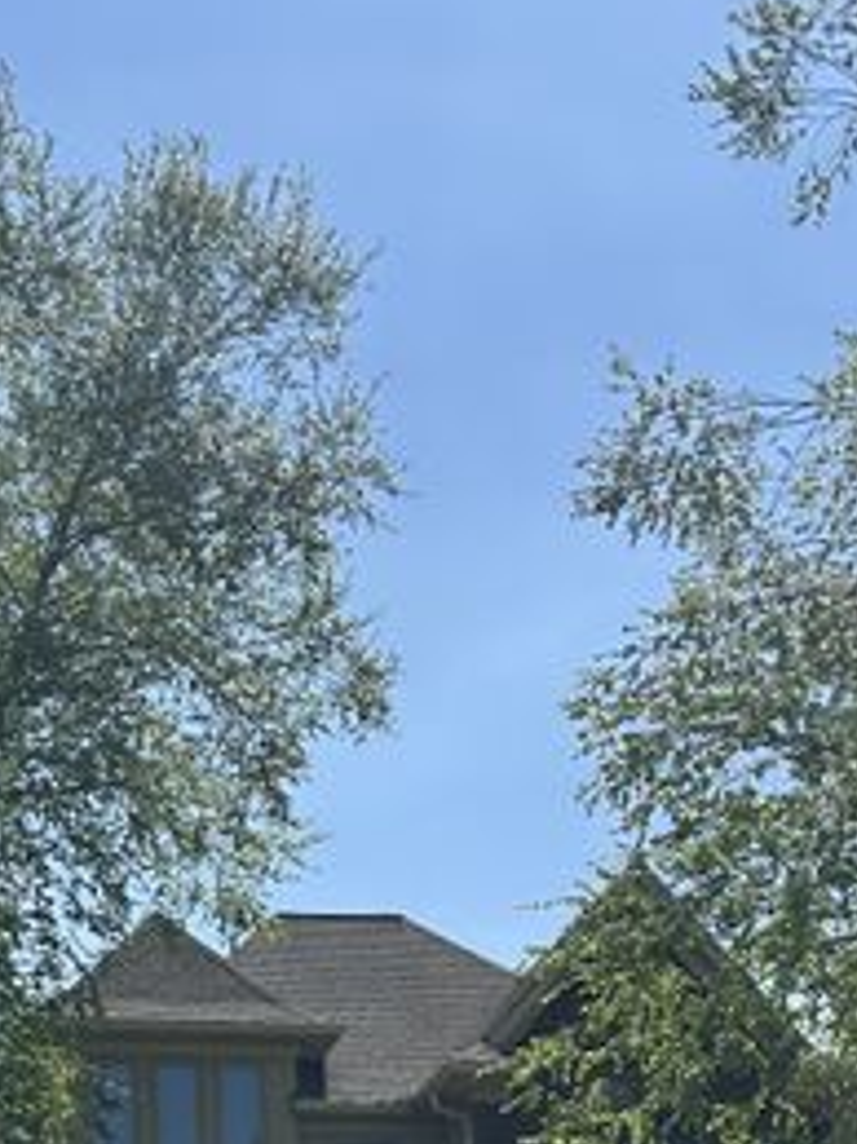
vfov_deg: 27.2
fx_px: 2213
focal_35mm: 67
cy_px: 1173
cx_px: 239
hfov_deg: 21.8
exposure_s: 1/5587
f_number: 1.5
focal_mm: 5.7
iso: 50
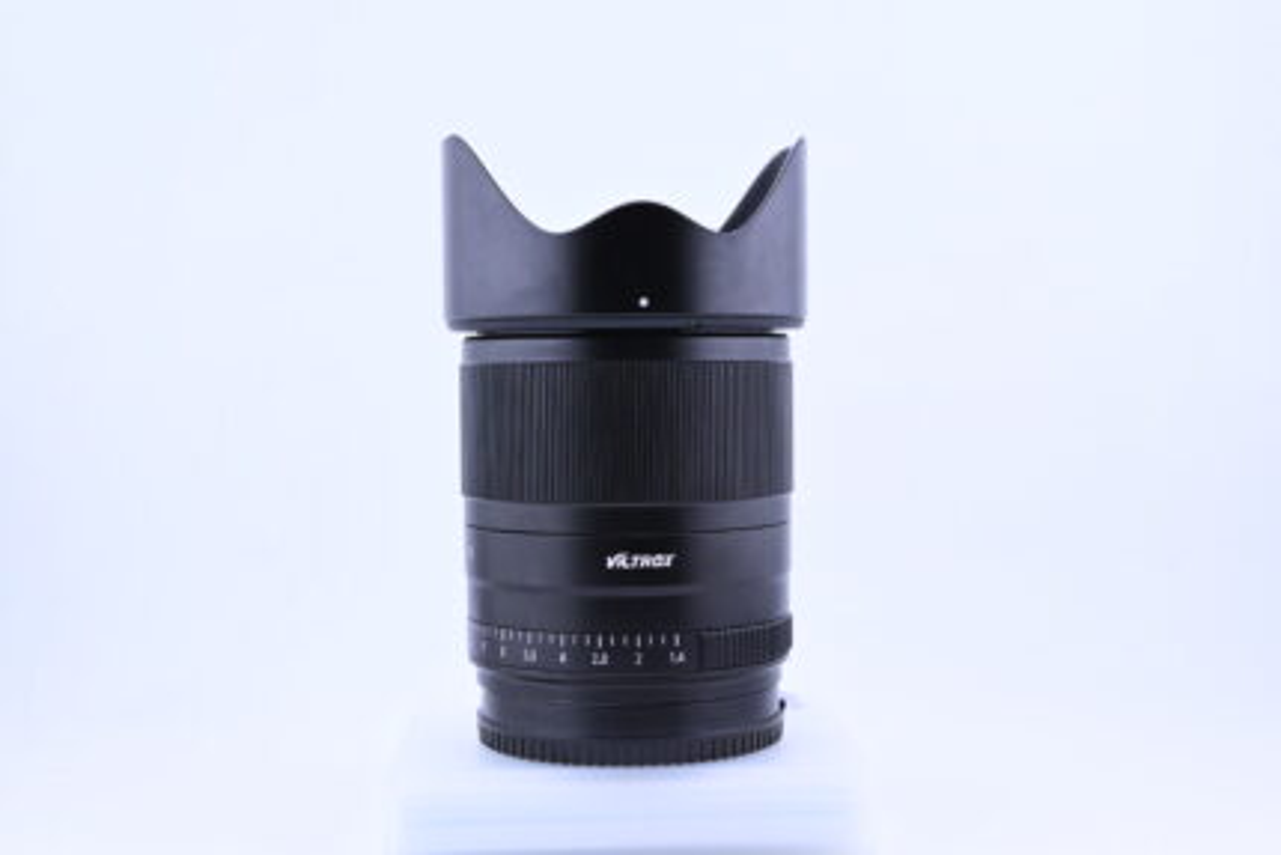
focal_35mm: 49
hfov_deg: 40.3
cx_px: 640
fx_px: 1744
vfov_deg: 27.5
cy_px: 428
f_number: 11
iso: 640
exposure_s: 1/160
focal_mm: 33
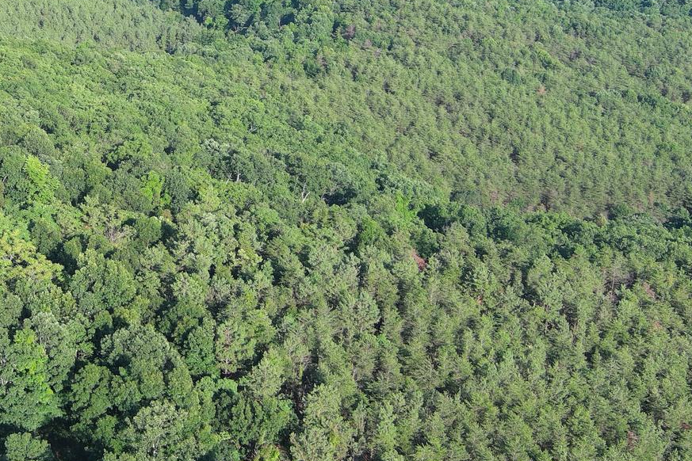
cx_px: 0
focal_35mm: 68
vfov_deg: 19.7
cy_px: 60
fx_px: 1307
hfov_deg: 27.9
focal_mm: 10.57
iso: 100
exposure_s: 1/392
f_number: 2.8
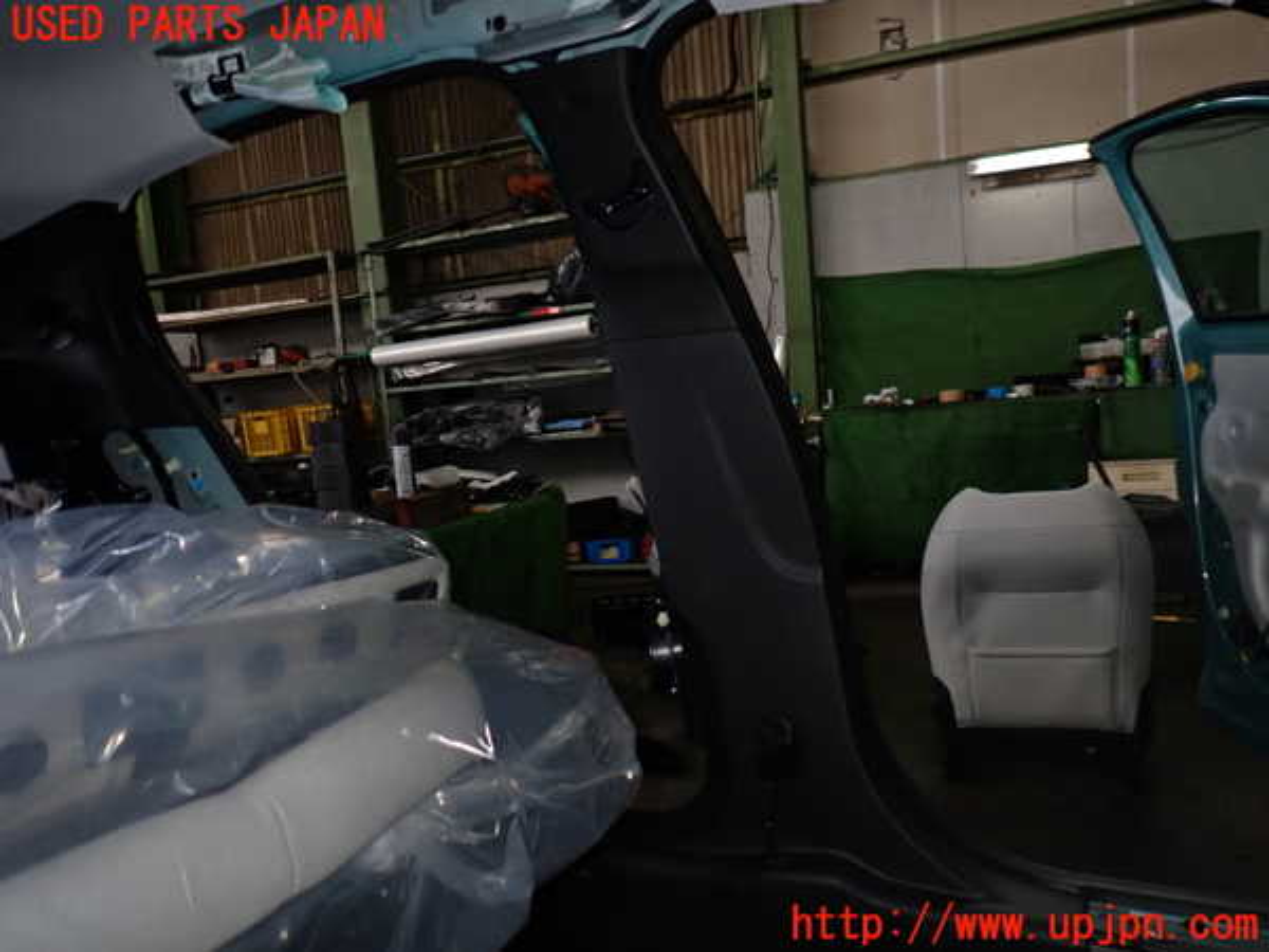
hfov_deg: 69.4
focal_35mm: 25
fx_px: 916
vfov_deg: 54.9
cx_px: 634
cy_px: 476
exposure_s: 1/30
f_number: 5.6
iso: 200
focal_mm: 4.5
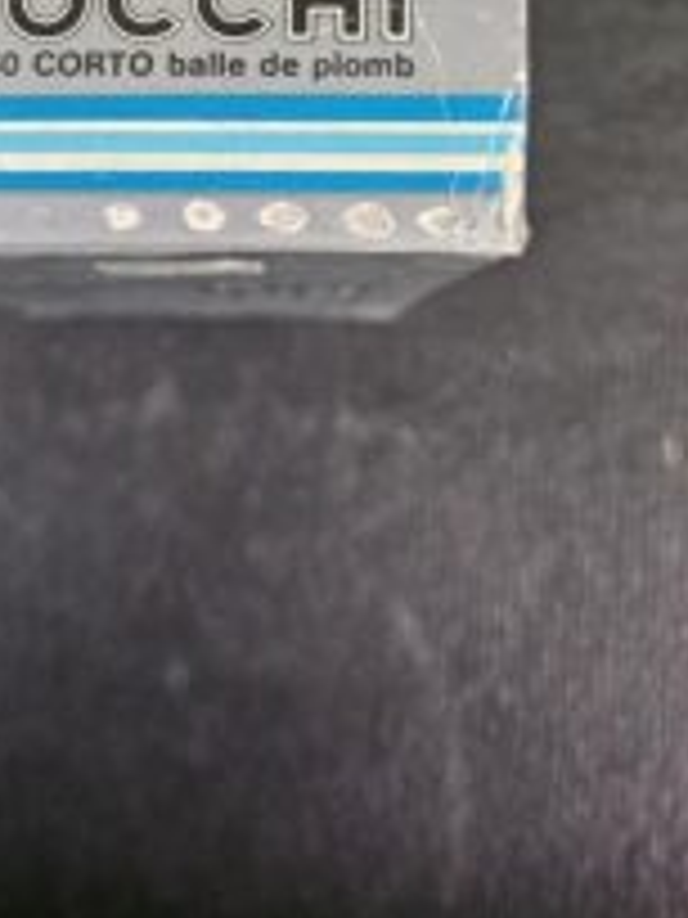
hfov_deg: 30.6
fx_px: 1246
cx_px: 216
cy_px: 99
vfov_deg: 37.8
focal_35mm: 47
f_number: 1.8
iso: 500
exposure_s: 1/34.3
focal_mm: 5
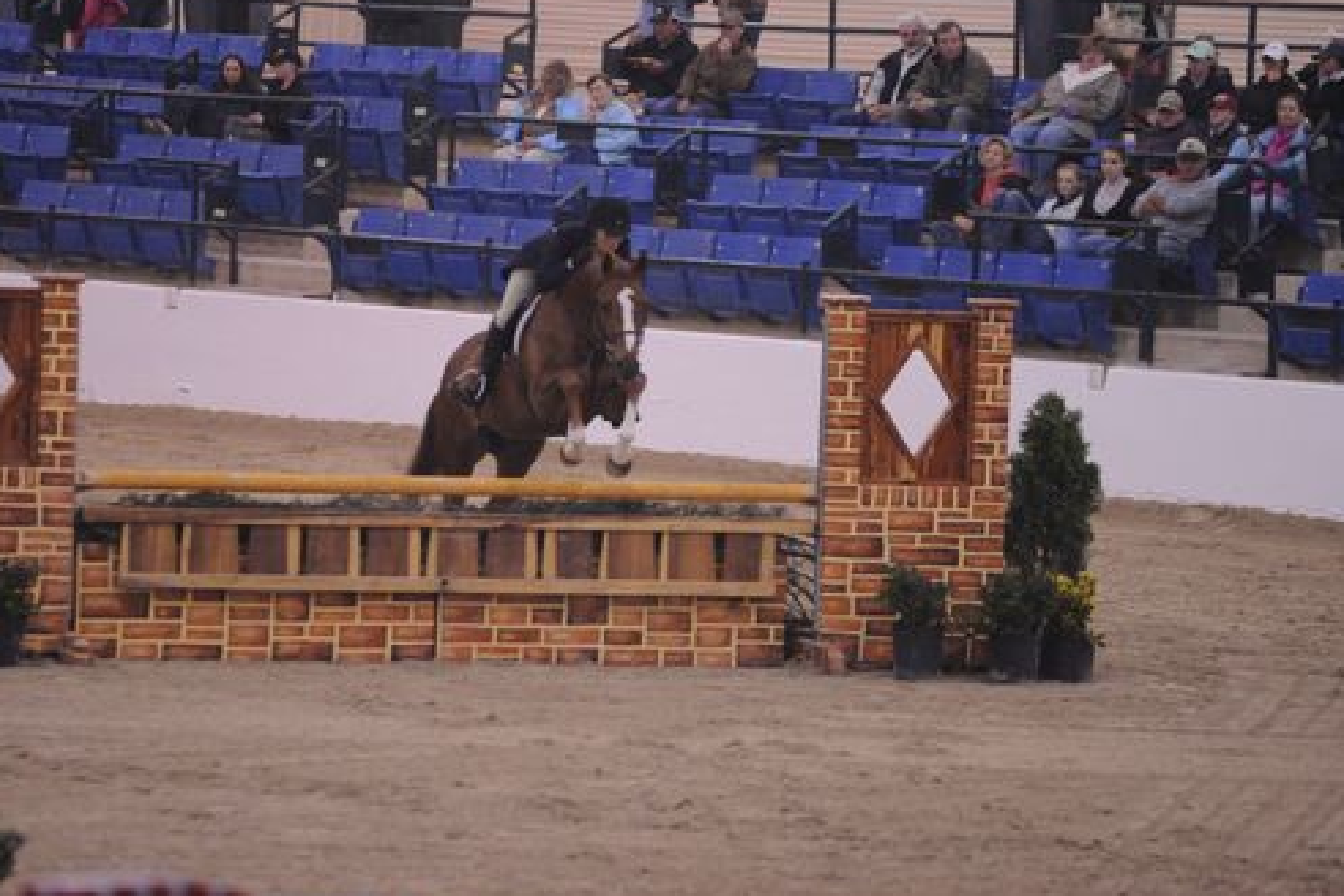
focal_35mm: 260
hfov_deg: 7.9
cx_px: 565
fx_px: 9706
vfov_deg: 5.3
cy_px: 410
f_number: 2.8
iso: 5000
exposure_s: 1/400
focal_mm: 200
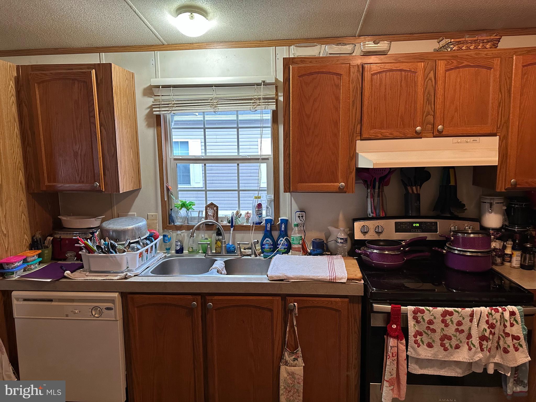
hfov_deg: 71.6
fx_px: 372
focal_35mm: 24
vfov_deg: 56.8
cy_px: 201
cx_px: 268
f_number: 1.78
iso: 400
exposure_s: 1/60
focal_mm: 6.86
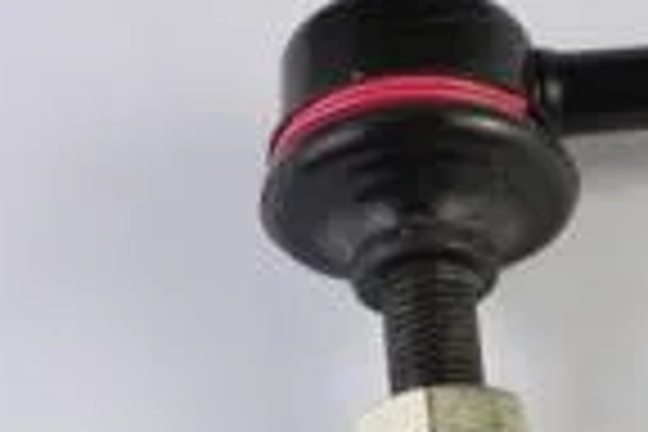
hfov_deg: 8.8
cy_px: 32
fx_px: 4140
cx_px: 932
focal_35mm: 230
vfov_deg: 6.0
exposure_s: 1/30
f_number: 14
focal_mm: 48
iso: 280
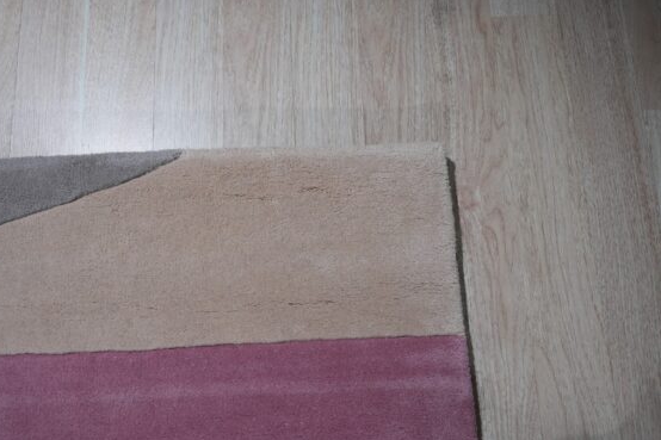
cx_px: 304
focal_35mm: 26
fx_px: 477
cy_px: 234
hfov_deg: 69.3
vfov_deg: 49.5
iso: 640
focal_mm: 24
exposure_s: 1/160
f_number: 6.3
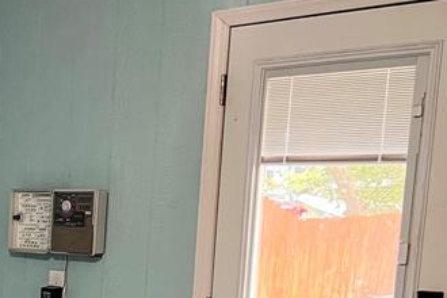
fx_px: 1043
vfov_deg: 15.6
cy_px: 372
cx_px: -194
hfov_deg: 21.0
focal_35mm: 84
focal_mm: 5.7
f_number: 1.5
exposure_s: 1/60
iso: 250
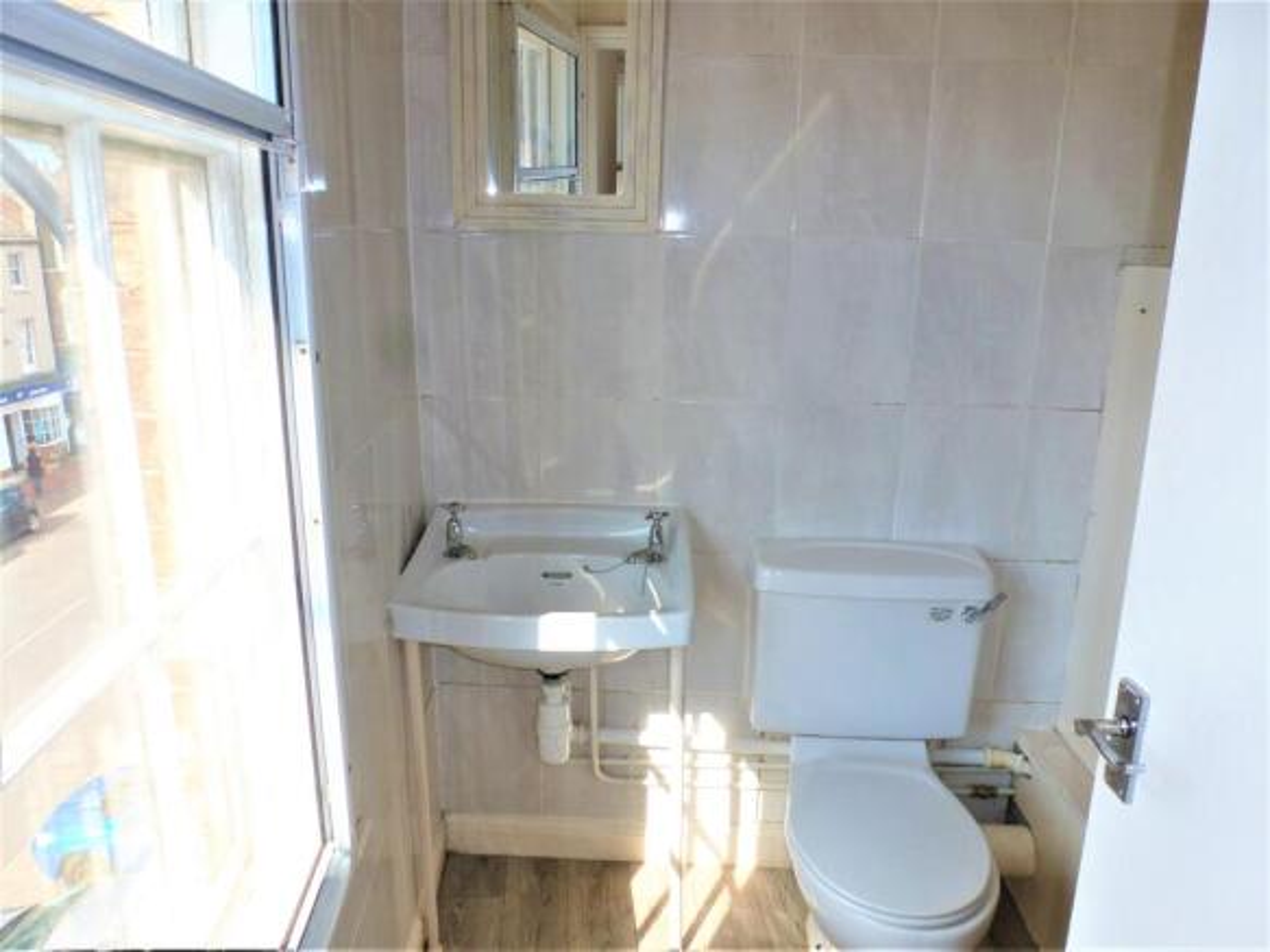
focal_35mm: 24
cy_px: 476
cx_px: 635
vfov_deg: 56.8
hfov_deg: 71.6
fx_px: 880
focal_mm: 4.3
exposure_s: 1/160
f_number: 4
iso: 100
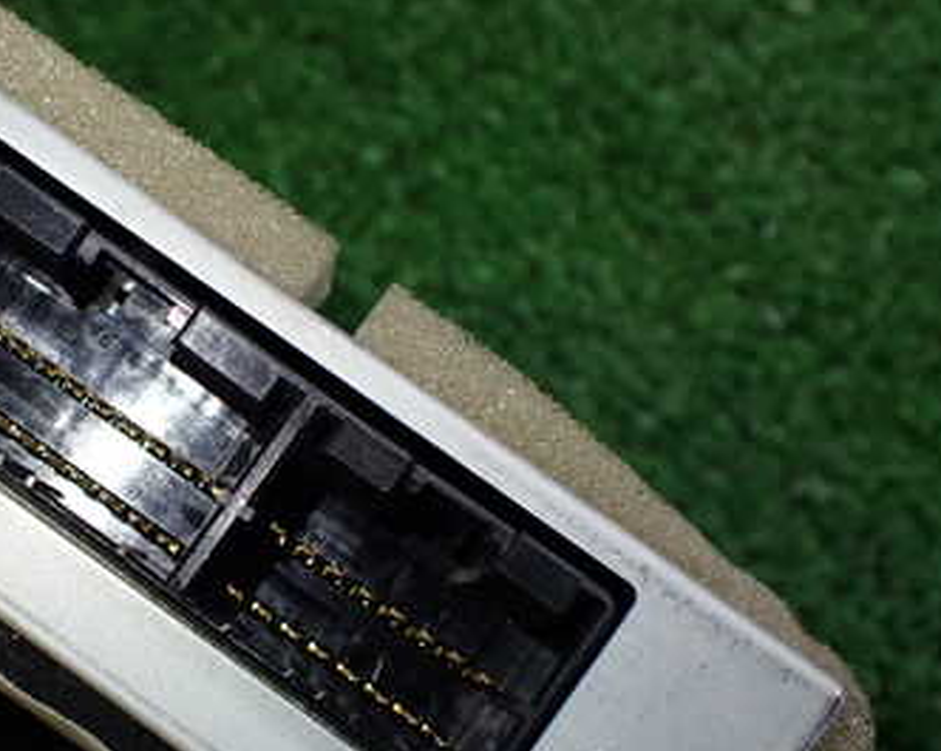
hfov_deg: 34.4
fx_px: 1475
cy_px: 490
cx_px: 201
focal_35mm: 53
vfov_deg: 28.4
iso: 200
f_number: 2.3
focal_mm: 5.4
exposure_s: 1/125
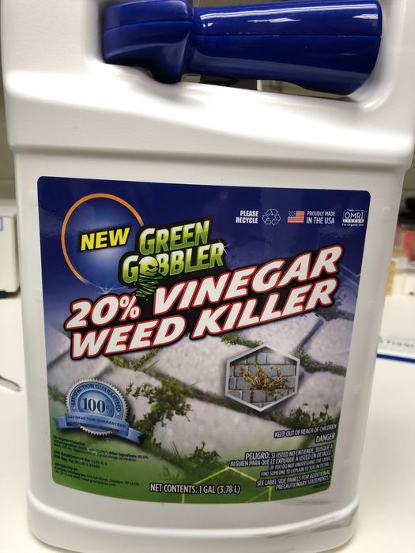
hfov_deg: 49.7
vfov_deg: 63.4
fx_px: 448
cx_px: 208
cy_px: 276
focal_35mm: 28
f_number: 1.8
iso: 40
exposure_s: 1/30
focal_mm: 4
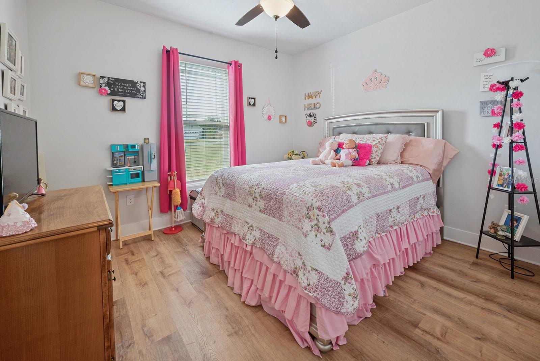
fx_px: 210
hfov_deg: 104.2
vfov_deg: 81.3
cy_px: 180
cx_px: 270
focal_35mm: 14
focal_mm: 14
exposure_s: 1/15
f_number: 9
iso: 400
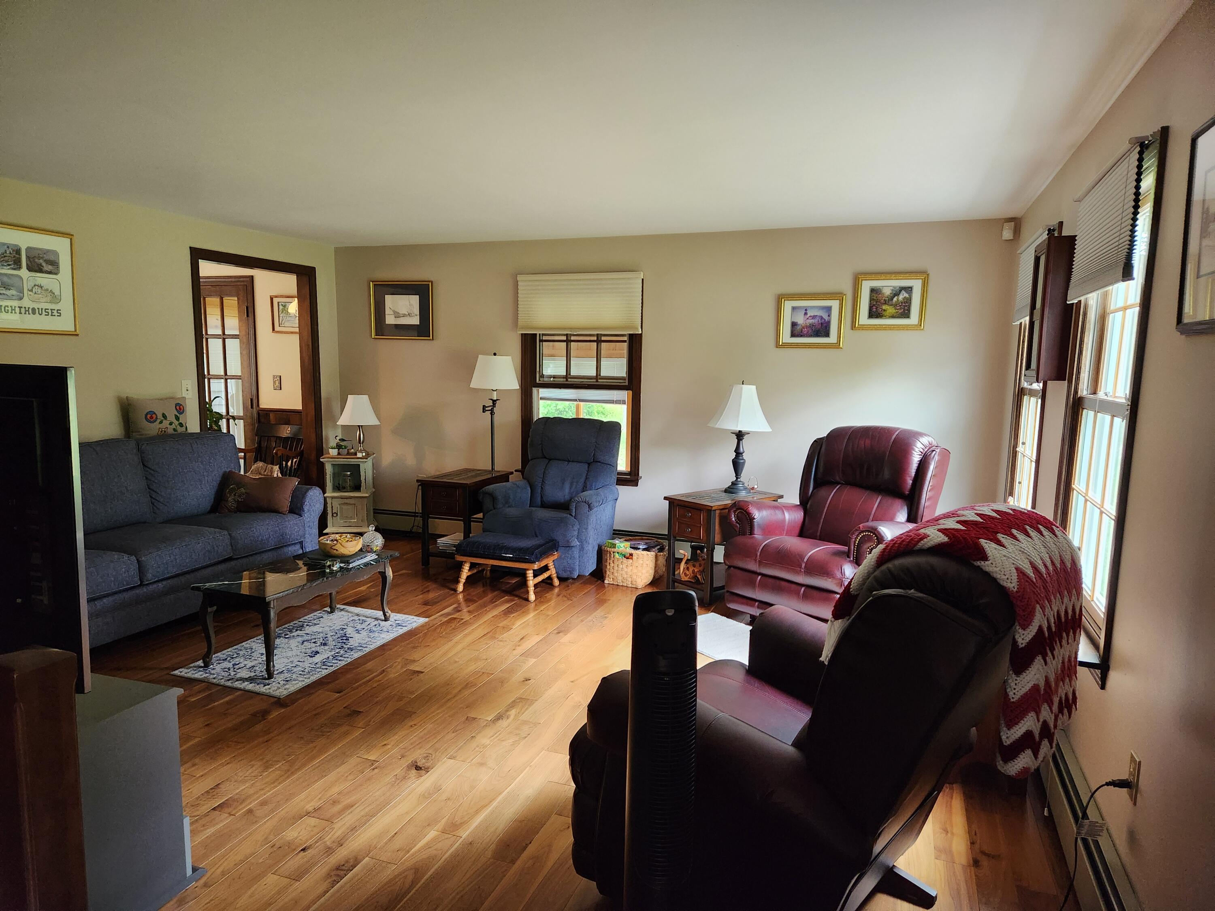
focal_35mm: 23
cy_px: 456
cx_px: 608
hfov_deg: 73.9
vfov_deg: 58.9
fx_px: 807
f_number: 1.8
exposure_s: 1/120
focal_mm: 5.4
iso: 500
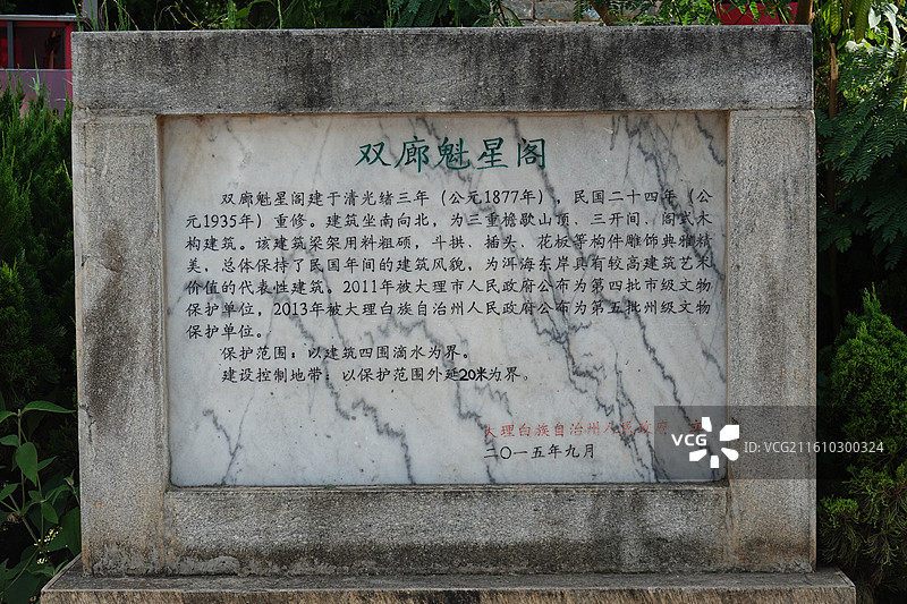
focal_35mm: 81
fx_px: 2040
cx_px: 454
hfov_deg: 25.1
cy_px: 302
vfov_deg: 16.8
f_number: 4
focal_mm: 29.67
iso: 125
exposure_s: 1/400
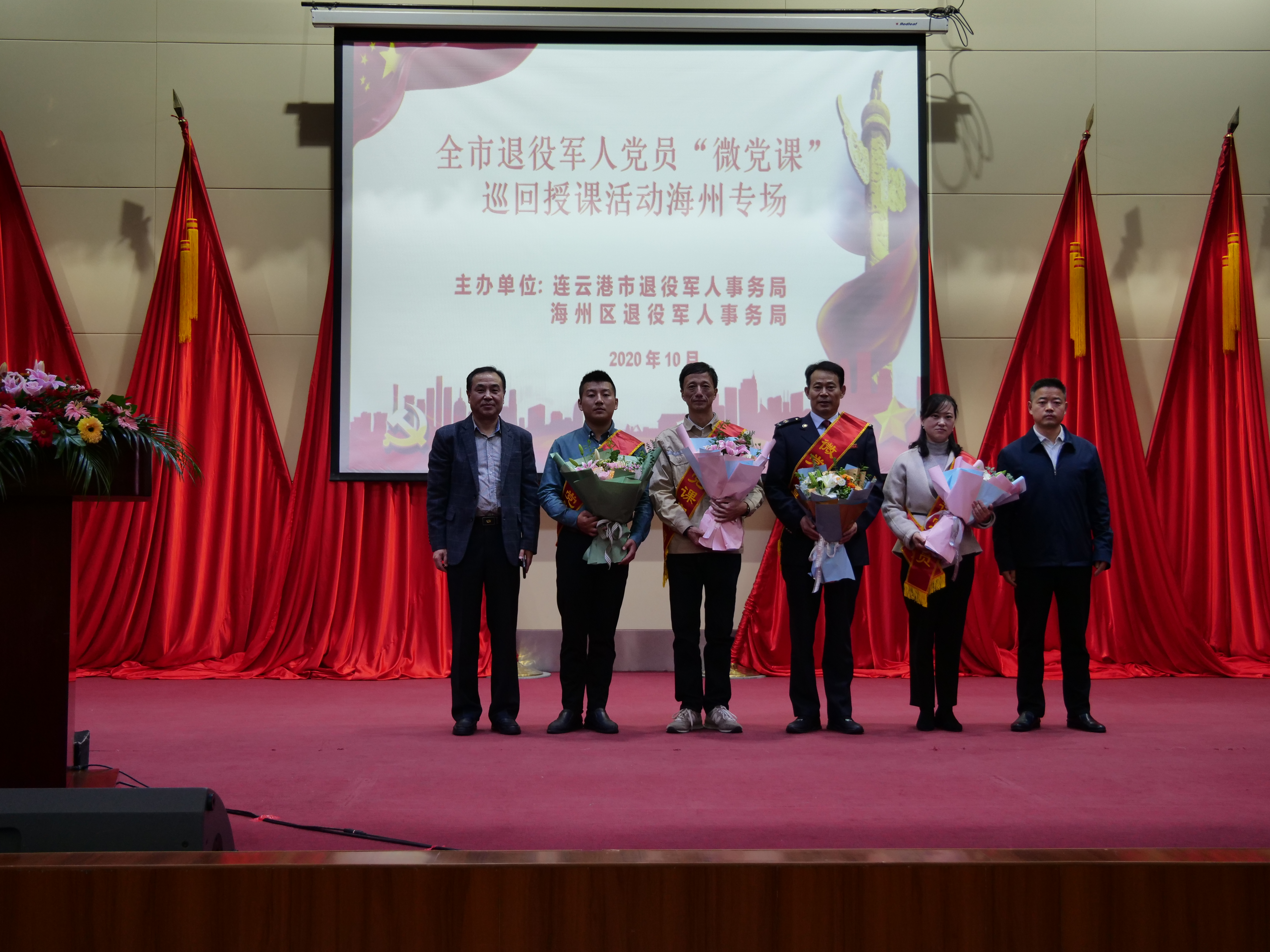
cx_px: 635
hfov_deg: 46.8
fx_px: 1468
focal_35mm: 40
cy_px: 476
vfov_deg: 36.0
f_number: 4.1
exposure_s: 1/60
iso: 500
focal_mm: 20
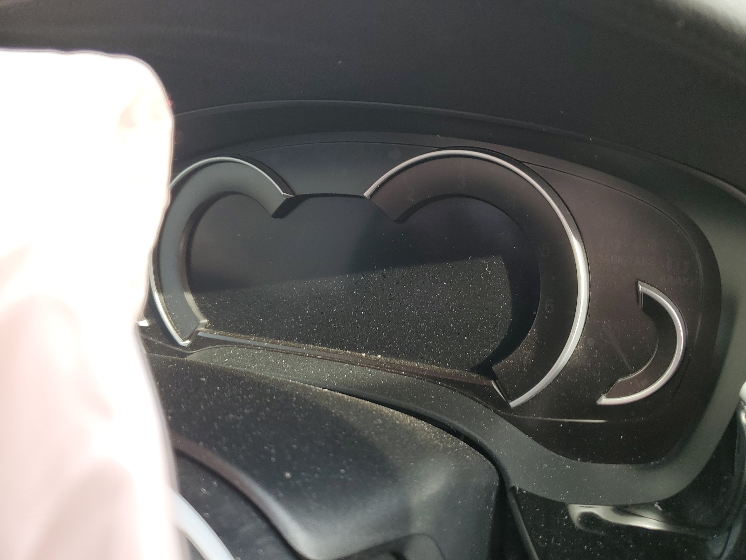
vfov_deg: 53.1
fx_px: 560
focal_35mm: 26
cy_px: 280
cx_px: 373
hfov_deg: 67.3
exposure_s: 1/120
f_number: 1.5
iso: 50
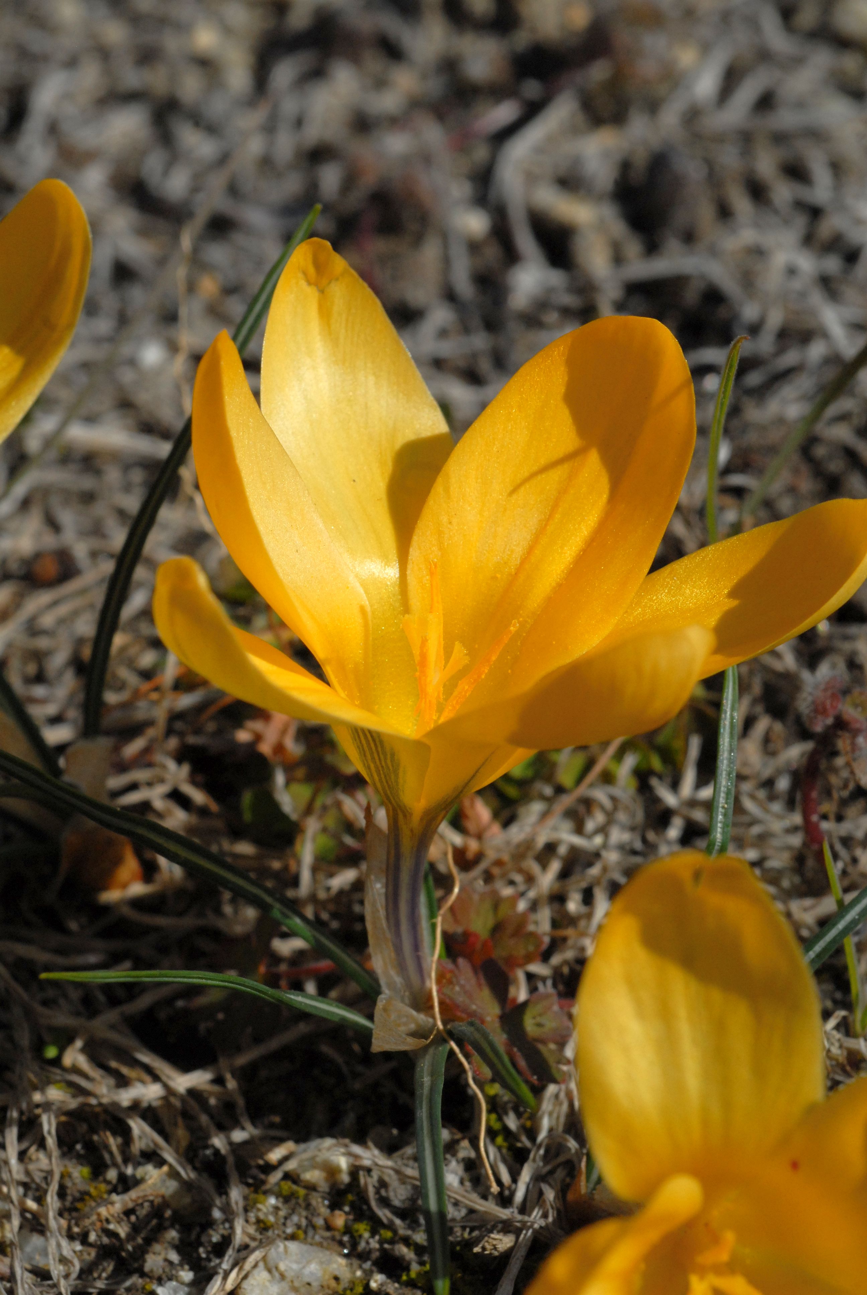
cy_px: 648
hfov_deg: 15.2
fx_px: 3242
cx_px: 434
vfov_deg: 22.6
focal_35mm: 90
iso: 400
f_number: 14
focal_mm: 60
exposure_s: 1/1000
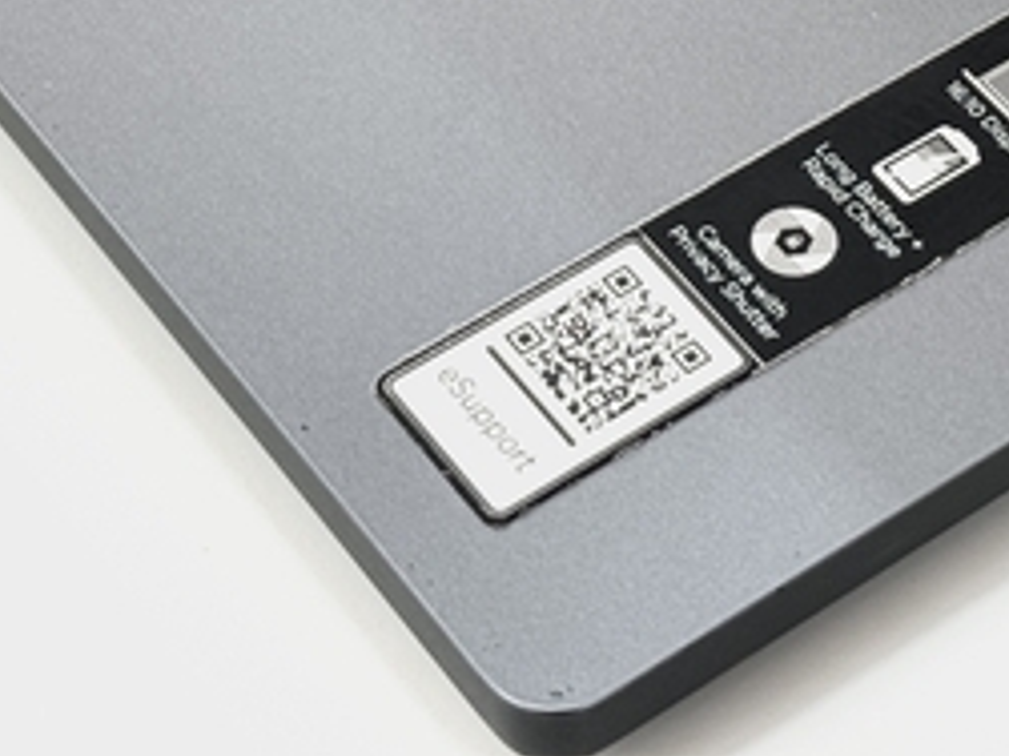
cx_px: 695
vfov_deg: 9.4
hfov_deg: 12.9
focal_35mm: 153
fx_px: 4458
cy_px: -446
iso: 64
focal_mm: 6.76
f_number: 1.78
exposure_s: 1/121
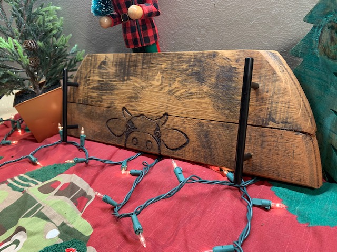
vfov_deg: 53.1
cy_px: 126
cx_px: 168
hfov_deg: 67.3
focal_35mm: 26
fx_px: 253
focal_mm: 4.25
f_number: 1.8
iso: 125
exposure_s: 1/60
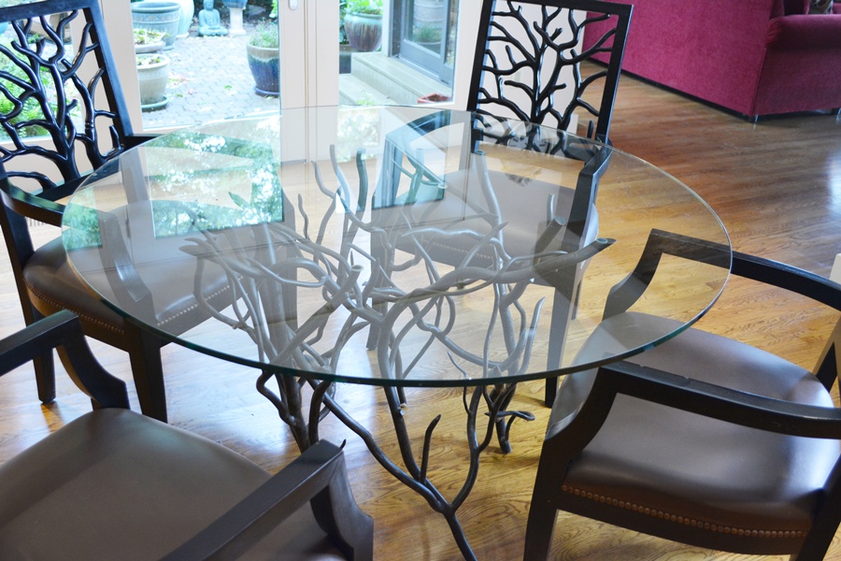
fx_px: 771
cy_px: 280
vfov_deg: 40.0
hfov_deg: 57.2
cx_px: 420
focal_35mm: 33
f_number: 4
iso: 800
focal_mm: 22
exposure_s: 1/60
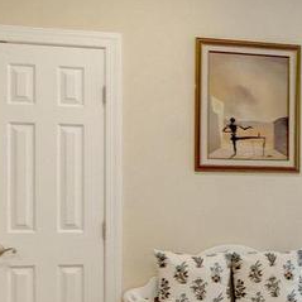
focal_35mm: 82
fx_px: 809
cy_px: 216
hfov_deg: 19.8
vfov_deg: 21.0
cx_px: 366
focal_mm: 16
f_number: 8
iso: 1250
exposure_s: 1/50
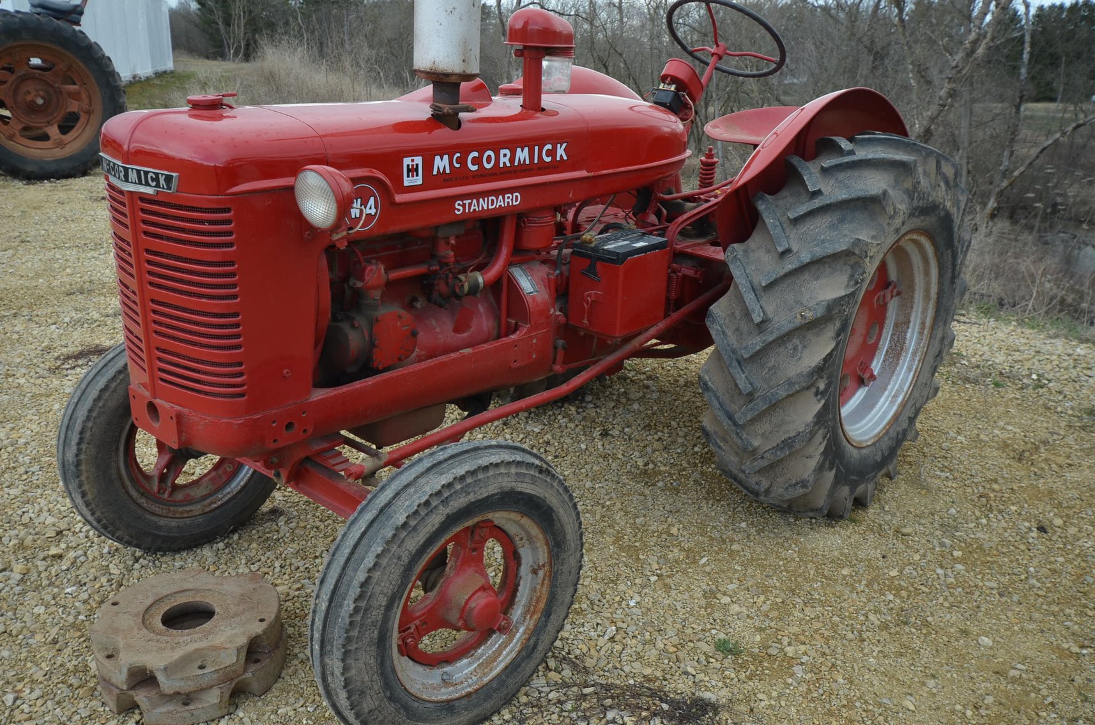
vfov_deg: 43.4
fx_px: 911
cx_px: 548
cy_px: 362
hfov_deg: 62.0
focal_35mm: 30
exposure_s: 1/160
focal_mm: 20
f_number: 6.3
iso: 200
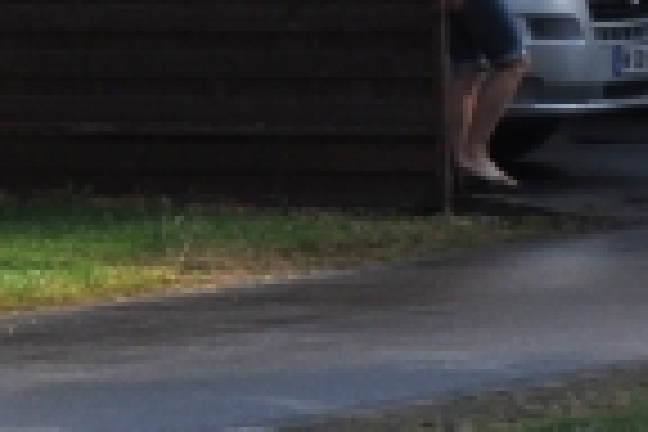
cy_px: -428
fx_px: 10981
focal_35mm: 610
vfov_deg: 2.2
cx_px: -1314
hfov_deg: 3.3
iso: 320
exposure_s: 1/400
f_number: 7.1
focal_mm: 65
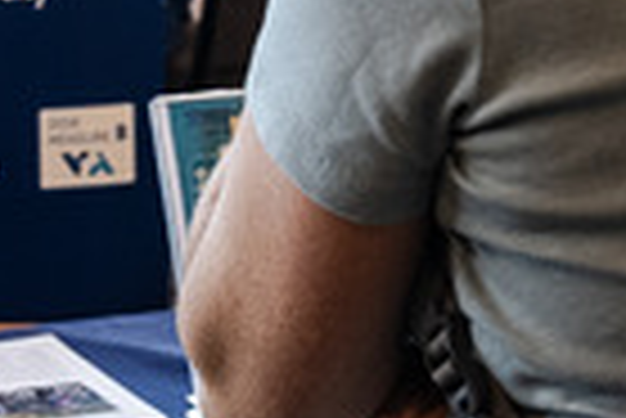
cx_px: -113
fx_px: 2698
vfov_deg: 8.6
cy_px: -240
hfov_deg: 12.9
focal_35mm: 155
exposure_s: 1/60
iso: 800
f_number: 4
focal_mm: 24
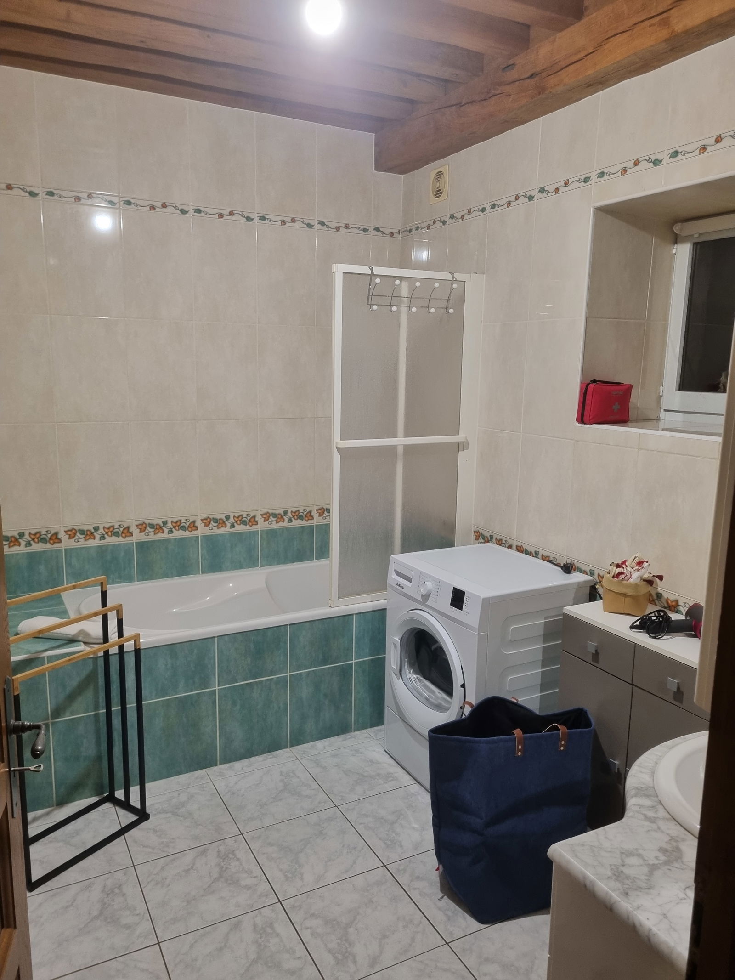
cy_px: 490
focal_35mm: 26
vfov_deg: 67.3
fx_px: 736
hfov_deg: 53.1
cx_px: 368
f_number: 1.8
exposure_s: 1/50
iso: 250
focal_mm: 5.4
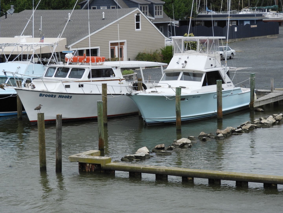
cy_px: 106
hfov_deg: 17.1
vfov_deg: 12.9
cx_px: 142
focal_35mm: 115
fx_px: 940
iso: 100
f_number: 5
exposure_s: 1/320
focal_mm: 20.6
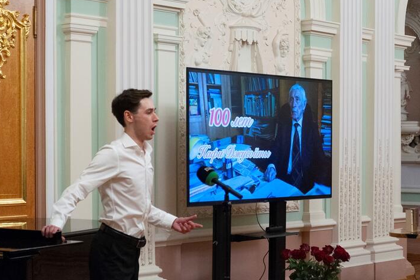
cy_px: 133
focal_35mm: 80
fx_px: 933
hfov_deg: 25.4
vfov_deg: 17.1
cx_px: 198
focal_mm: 50
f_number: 5.6
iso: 2500
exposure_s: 1/30
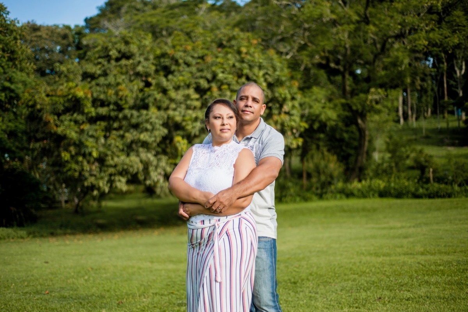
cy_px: 156
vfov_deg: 27.0
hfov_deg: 39.6
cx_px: 234
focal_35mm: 50
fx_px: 650
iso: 100
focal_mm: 50
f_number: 2.2
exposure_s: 1/1250
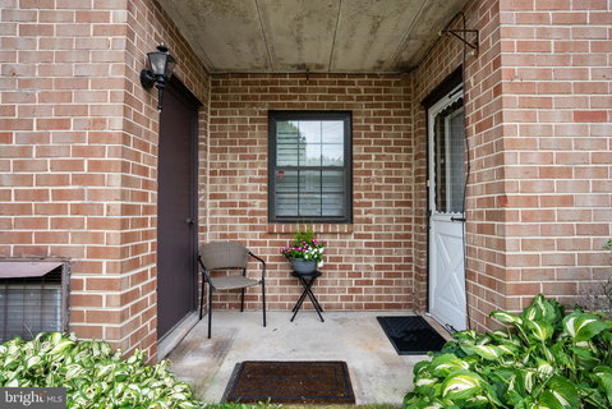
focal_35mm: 17
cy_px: 204
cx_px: 306
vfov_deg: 70.5
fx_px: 289
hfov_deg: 93.2
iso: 800
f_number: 11
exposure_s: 1/160
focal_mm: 17
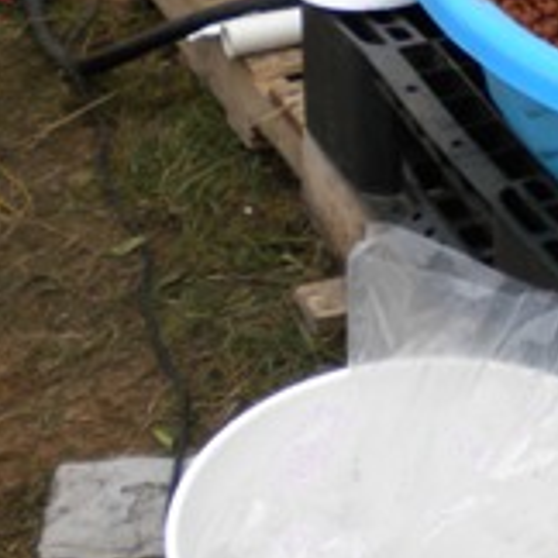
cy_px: -165
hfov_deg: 13.5
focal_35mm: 124
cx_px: 765
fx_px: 2261
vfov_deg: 13.6
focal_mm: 6.3
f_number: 3.1
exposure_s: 1/193
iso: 80
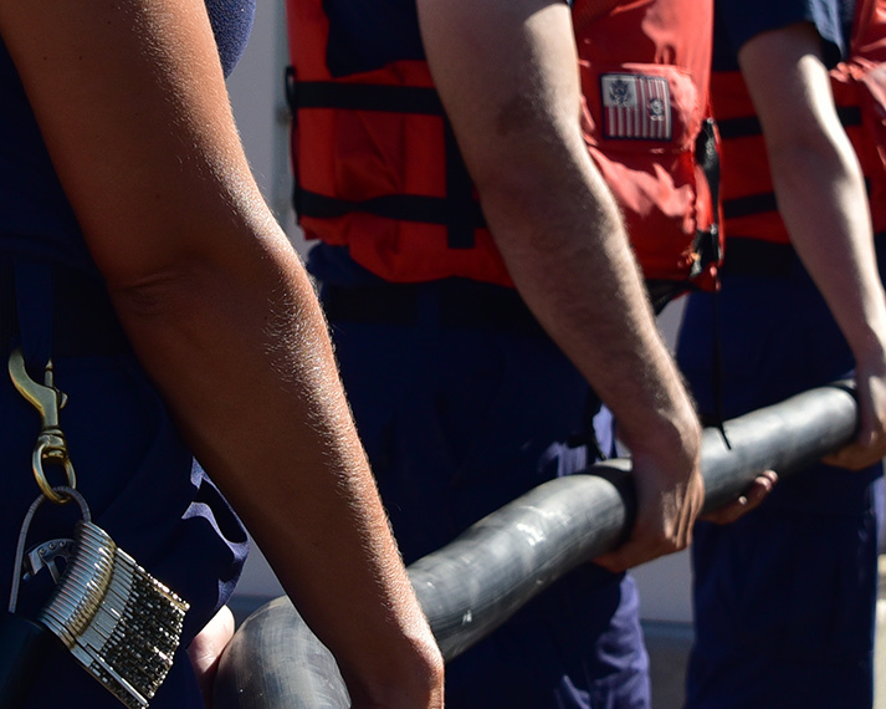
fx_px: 4142
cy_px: 85
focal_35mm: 158
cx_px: 451
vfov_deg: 9.7
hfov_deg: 12.2
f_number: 6.3
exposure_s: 1/800
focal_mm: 48
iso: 400
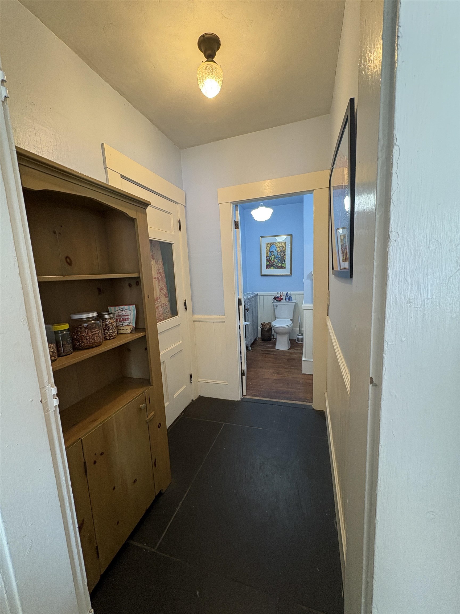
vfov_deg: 102.1
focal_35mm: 14
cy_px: 307
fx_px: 248
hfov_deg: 85.7
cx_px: 230
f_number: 2.2
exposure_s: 1/60
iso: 200
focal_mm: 2.22
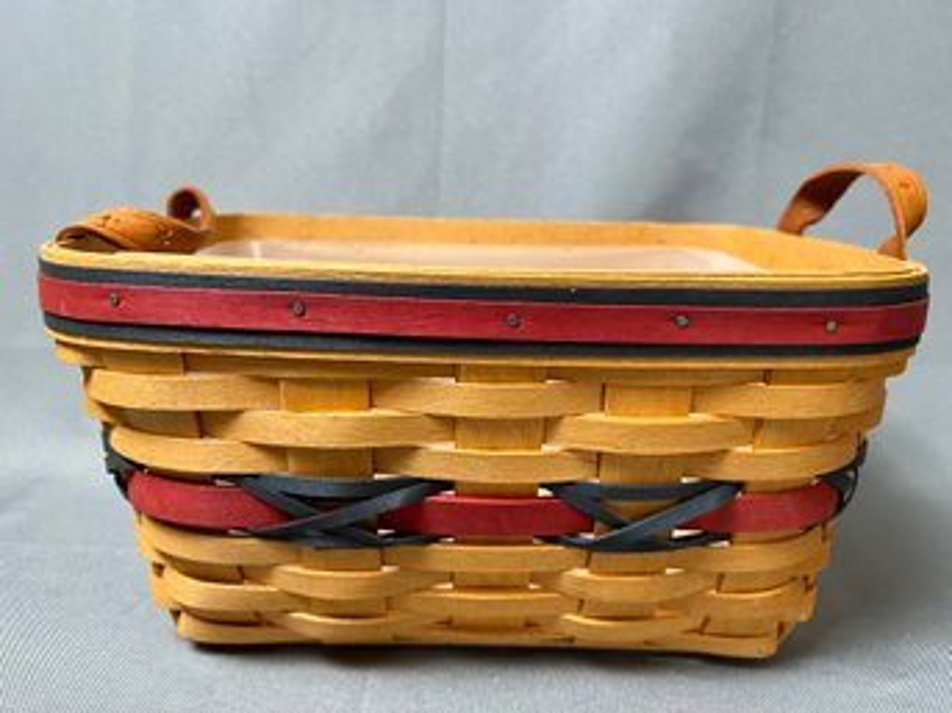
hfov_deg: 67.3
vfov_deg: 53.0
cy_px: 356
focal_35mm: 26
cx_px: 476
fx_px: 715
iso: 100
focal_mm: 5.7
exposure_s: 1/60
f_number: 1.5
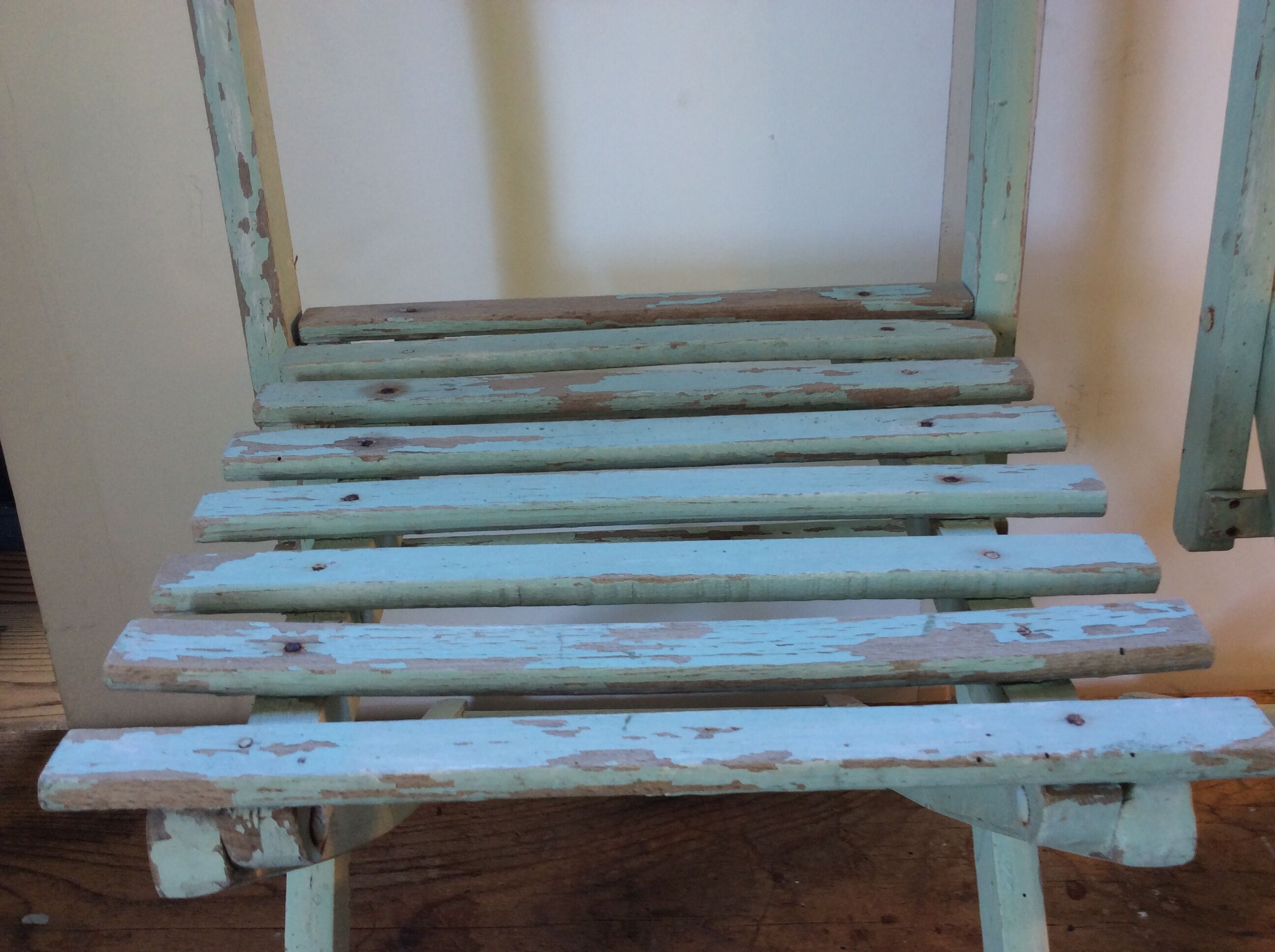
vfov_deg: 44.1
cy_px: 476
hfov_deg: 56.9
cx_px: 638
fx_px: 1177
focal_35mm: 32
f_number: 2.4
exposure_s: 1/25
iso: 32
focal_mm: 3.3
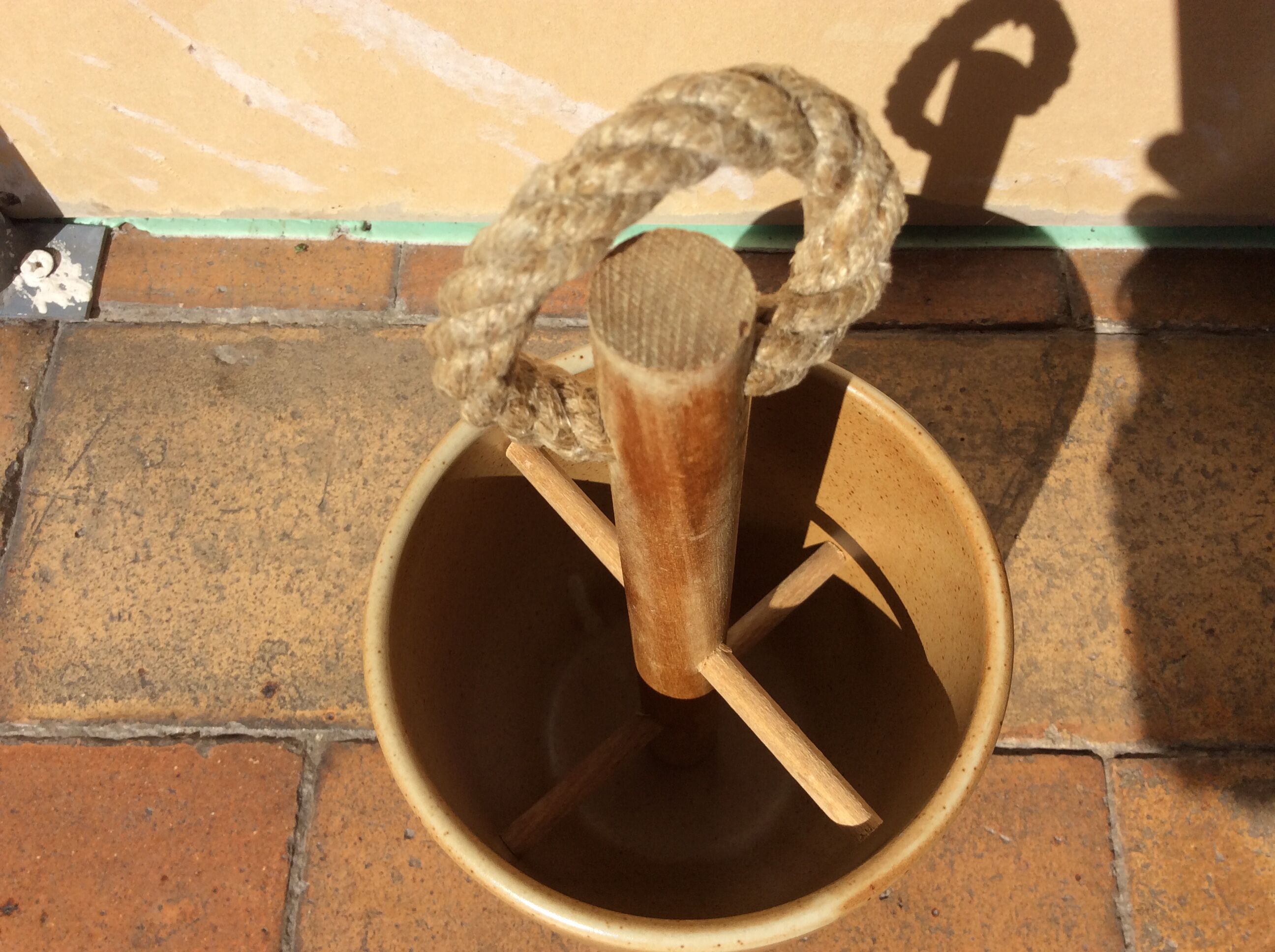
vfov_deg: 44.1
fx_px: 1177
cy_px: 476
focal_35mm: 32
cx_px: 638
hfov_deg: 56.9
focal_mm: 3.3
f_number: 2.4
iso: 32
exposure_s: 1/1684
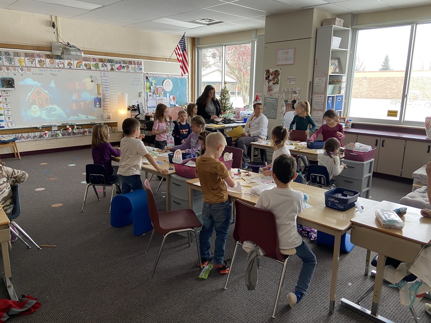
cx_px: 216
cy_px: 162
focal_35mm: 26
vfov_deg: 53.1
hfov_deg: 67.3
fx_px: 324
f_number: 1.8
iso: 80
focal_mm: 4.25
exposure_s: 1/60
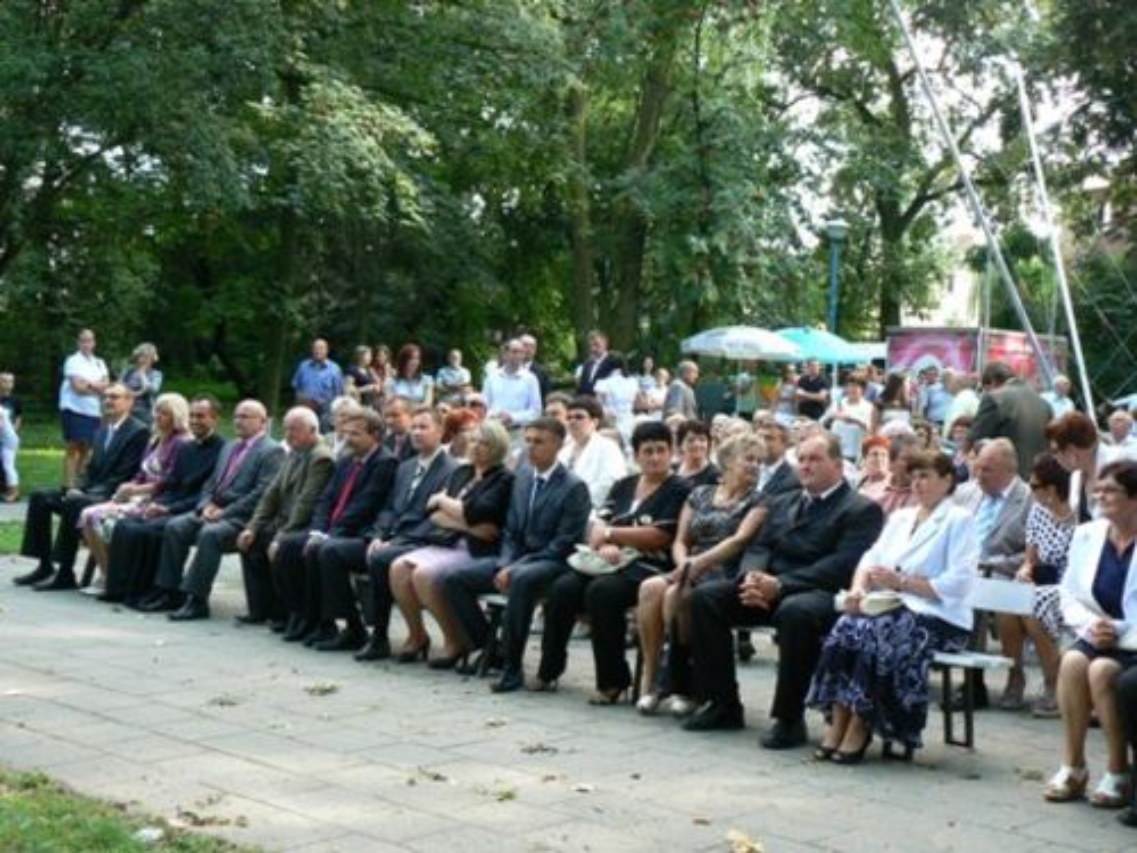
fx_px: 1774
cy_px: 426
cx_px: 568
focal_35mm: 54
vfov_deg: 27.0
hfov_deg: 35.5
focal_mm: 8.9
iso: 80
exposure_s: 1/50
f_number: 3.2
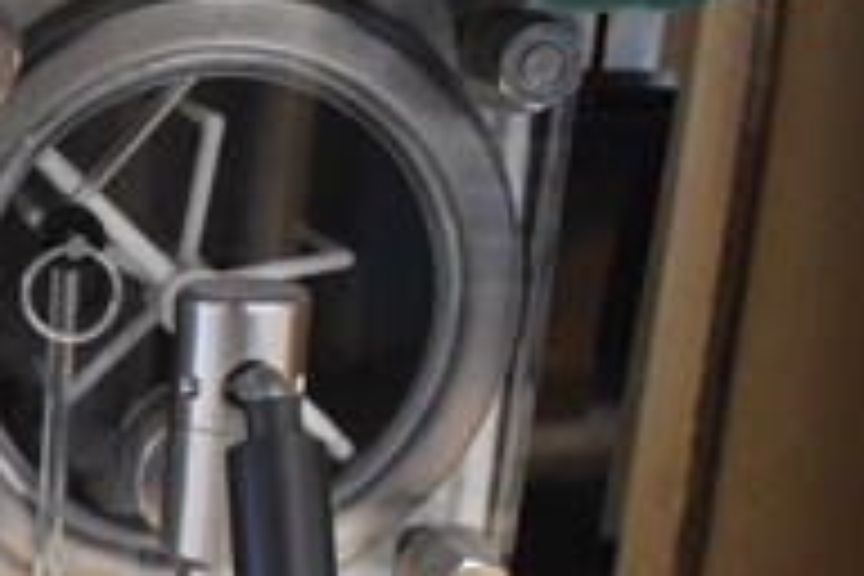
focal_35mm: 86
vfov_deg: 15.1
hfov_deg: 20.1
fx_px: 2064
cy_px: 752
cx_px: -468
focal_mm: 18
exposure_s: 1/25
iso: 3200
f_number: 3.5
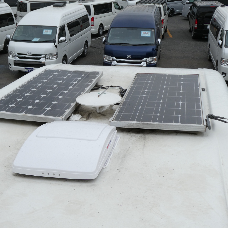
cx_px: 94
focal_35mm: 48
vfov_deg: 35.4
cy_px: 116
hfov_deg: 35.3
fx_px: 358
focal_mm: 7.2
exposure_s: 1/320
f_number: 3.8
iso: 80
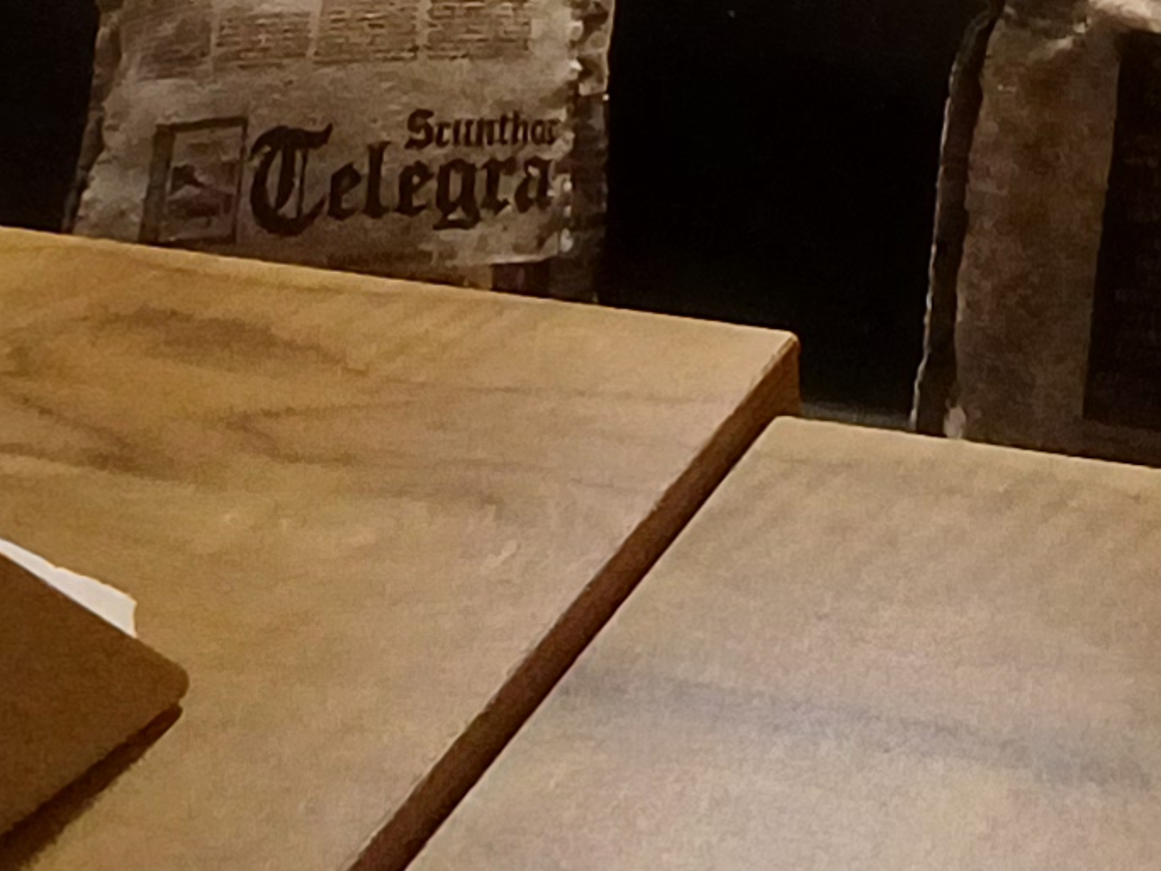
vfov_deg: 17.5
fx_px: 2079
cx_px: 1030
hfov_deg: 30.0
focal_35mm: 62
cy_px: -829
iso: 160
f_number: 2.2
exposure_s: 1/33
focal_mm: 1.42
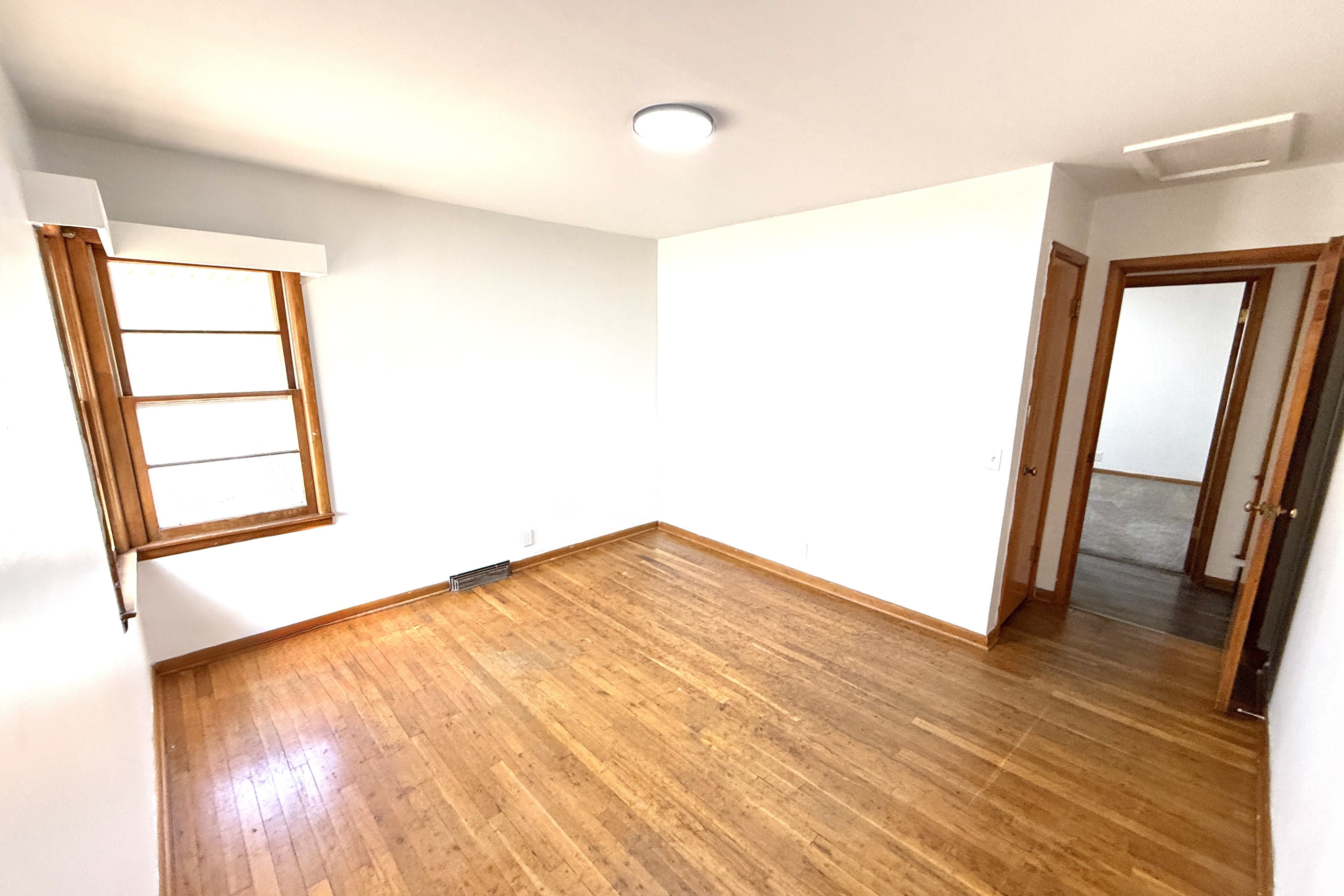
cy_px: 464
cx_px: 660
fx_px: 560
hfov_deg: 100.4
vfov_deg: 77.3
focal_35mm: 15
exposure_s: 1/120
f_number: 2.2
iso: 160
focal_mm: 2.22
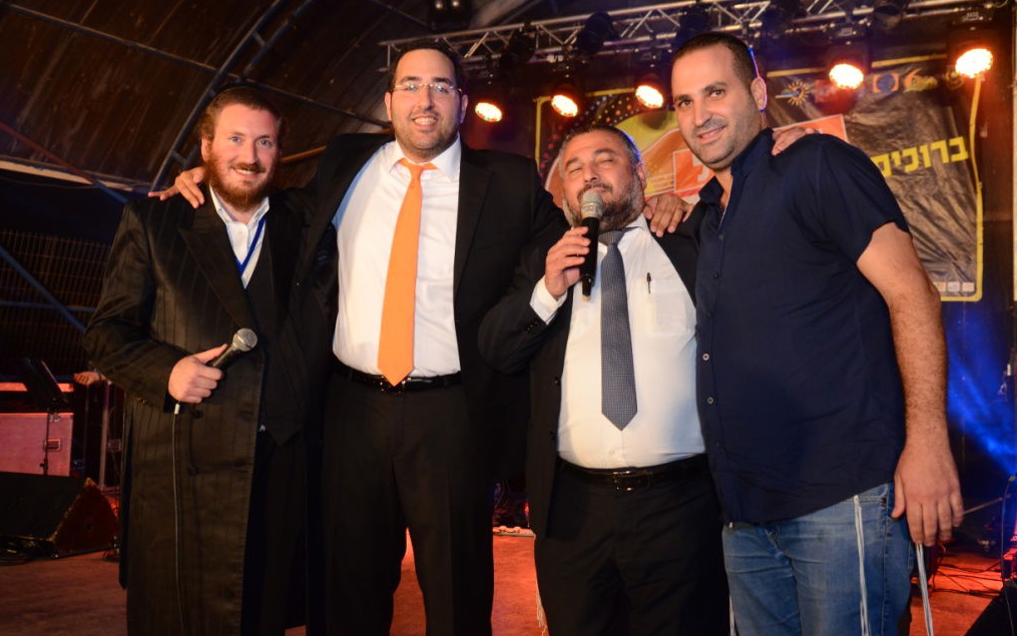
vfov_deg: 32.0
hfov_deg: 49.3
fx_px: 1109
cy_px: 321
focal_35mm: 40
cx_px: 509
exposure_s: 1/200
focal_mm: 26
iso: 1600
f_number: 4.5
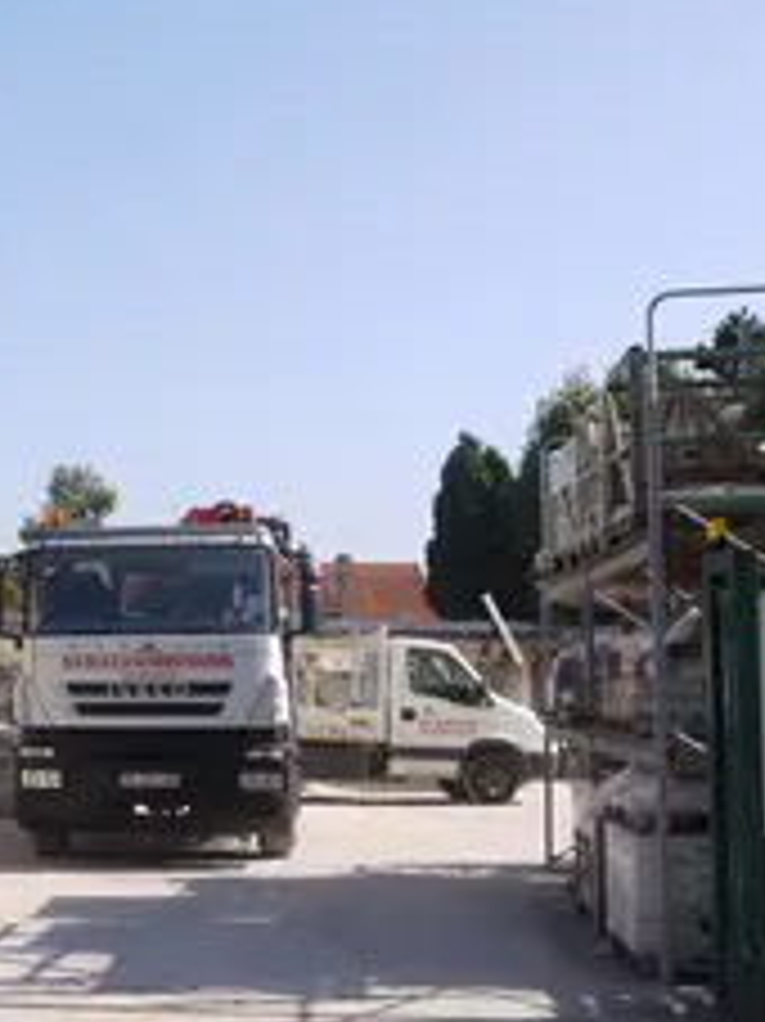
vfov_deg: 32.2
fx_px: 1770
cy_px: 545
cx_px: -90
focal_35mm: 60
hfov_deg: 22.9
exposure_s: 1/50
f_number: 18
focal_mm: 17
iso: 100
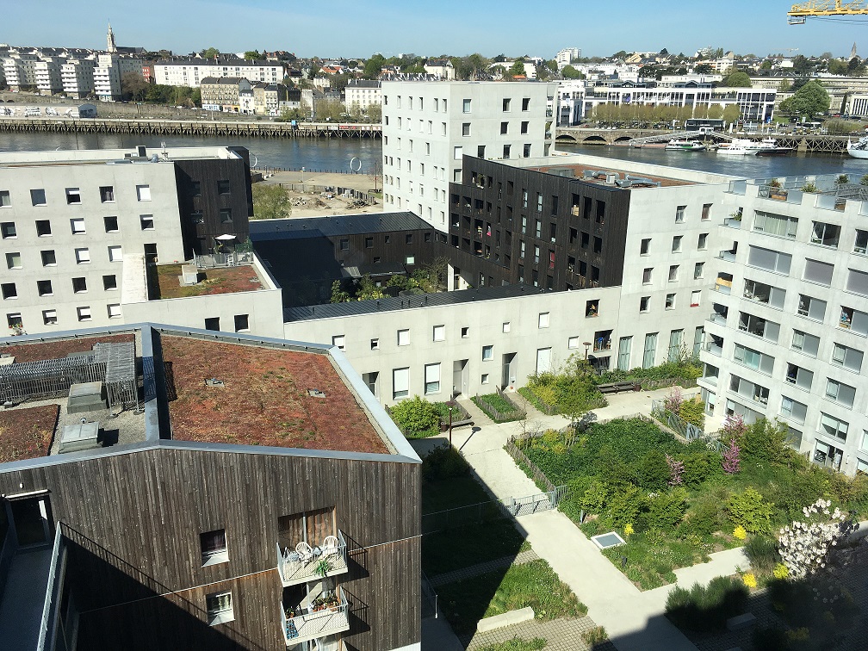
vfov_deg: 48.2
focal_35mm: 29
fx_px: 727
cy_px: 326
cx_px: 434
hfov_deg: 61.7
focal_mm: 4.15
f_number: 2.2
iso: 25
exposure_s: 1/1261
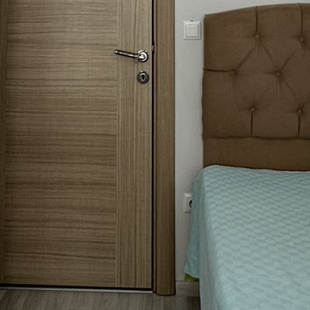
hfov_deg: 27.3
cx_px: 143
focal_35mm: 63
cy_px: -82
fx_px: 638
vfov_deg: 24.2
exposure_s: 1/100
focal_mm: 2.22
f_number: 2.2
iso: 80
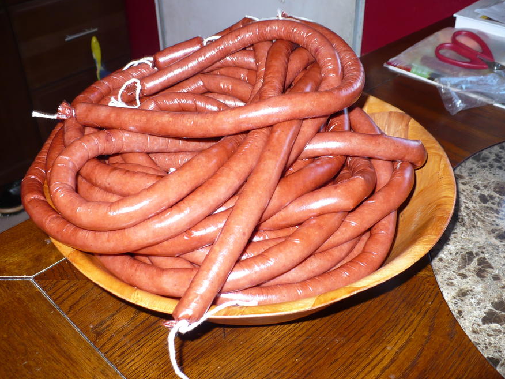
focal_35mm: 38
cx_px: 259
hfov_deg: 49.0
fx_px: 554
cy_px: 193
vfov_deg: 37.7
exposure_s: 1/30
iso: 100
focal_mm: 6.1
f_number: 2.8
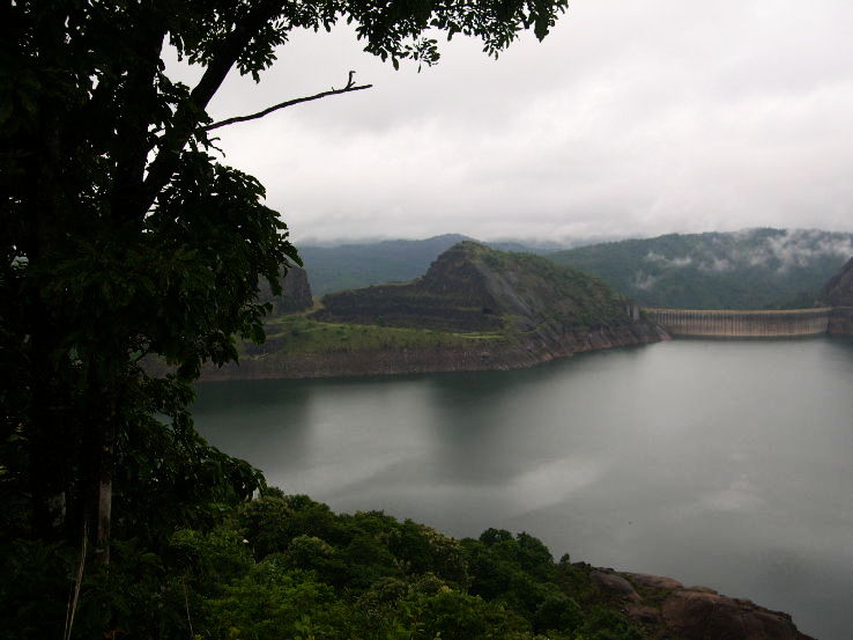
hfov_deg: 49.0
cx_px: 426
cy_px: 320
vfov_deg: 37.7
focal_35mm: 38
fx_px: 936
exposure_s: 1/493
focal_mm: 8
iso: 100
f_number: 2.8
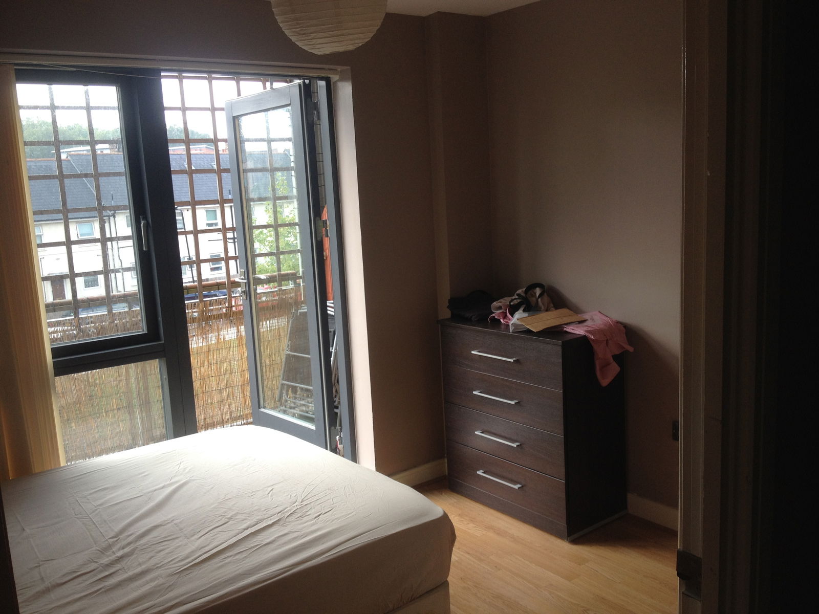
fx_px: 828
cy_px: 307
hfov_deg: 52.6
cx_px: 410
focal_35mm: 35
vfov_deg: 40.7
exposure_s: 1/134
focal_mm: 4.28
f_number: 2.4
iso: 50
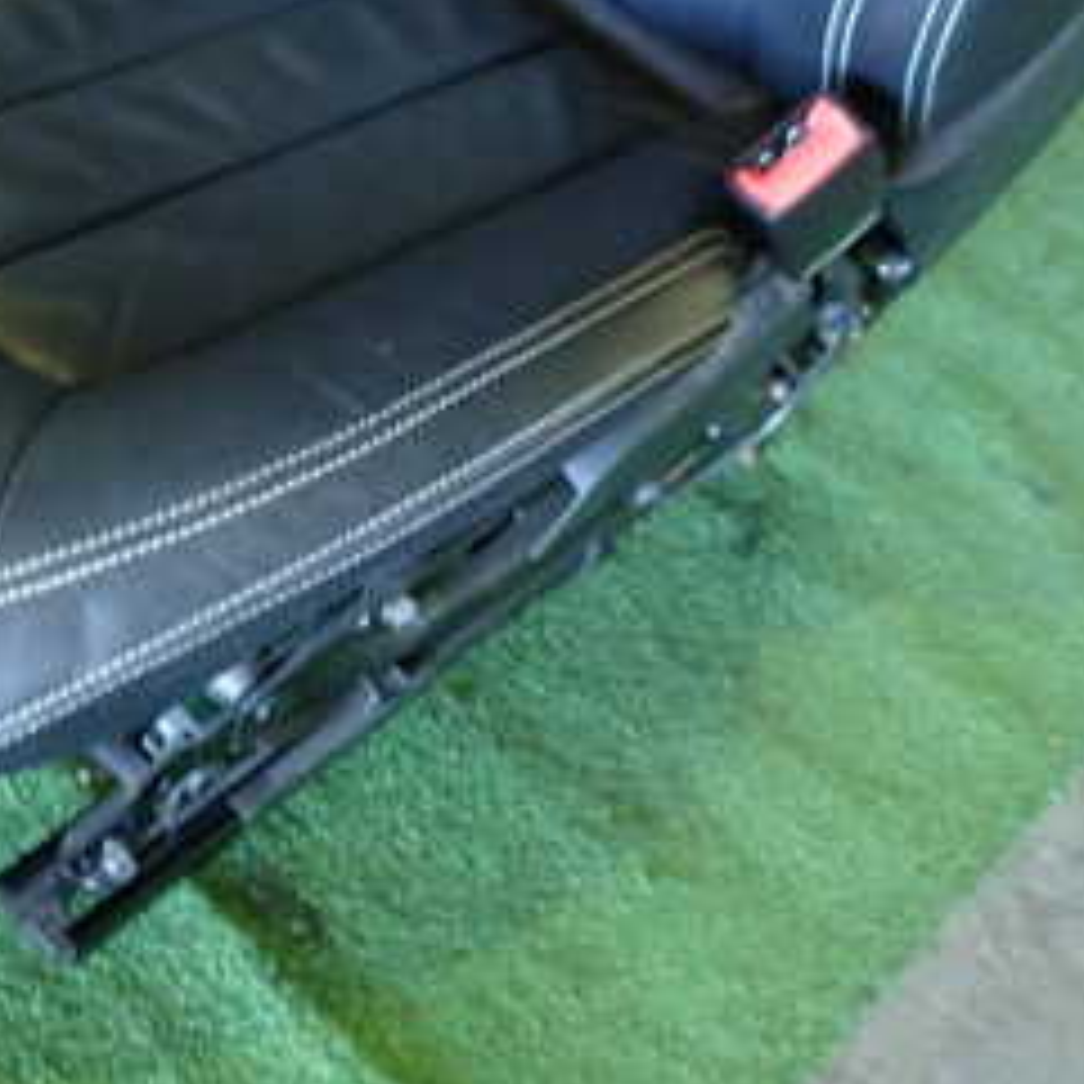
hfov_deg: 30.4
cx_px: 238
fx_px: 1949
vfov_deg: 31.1
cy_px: 486
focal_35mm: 55
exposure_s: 1/30
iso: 500
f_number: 2
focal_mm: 4.5
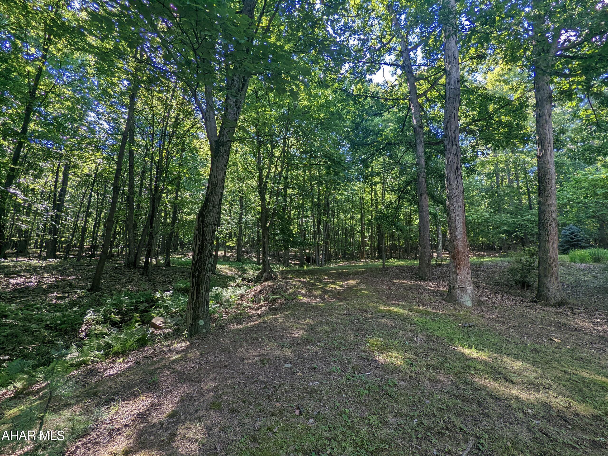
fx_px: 281
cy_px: 228
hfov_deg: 94.5
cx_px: 304
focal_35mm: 16
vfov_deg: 78.1
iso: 52
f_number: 2.2
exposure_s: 1/176
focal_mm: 2.35
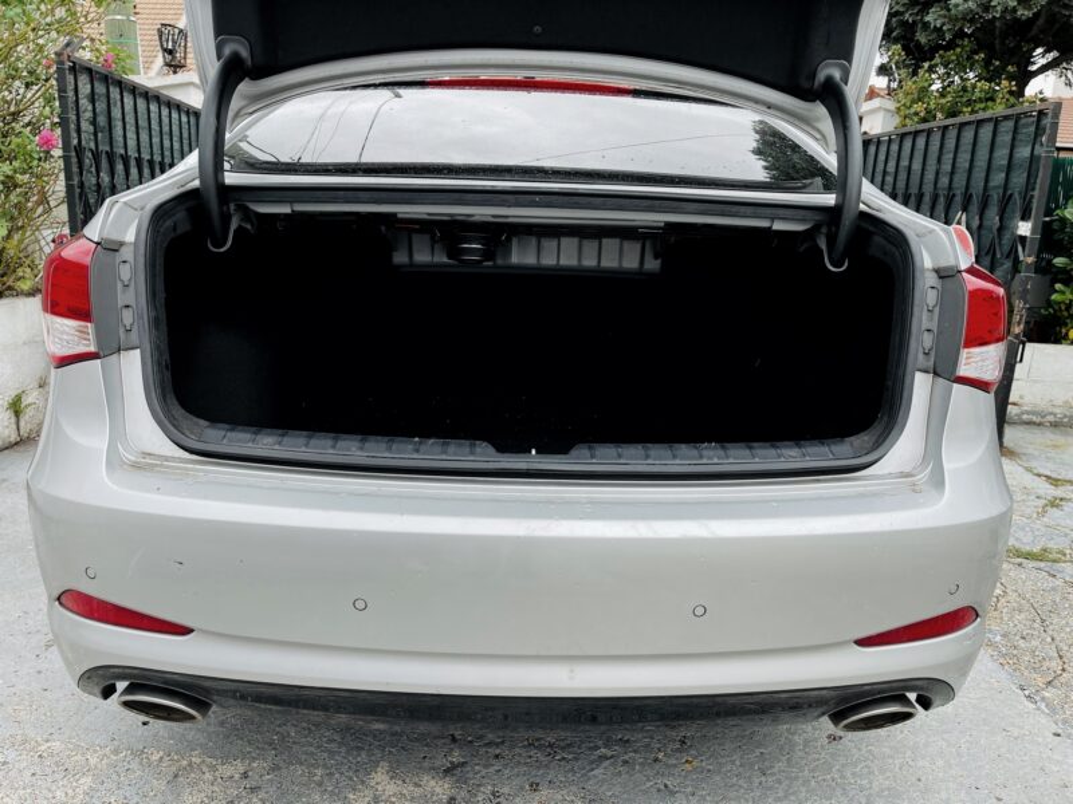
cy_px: 402
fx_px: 775
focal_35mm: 25
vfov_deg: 54.9
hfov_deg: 69.4
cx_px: 536
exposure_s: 1/359
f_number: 1.6
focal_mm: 5.1
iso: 32
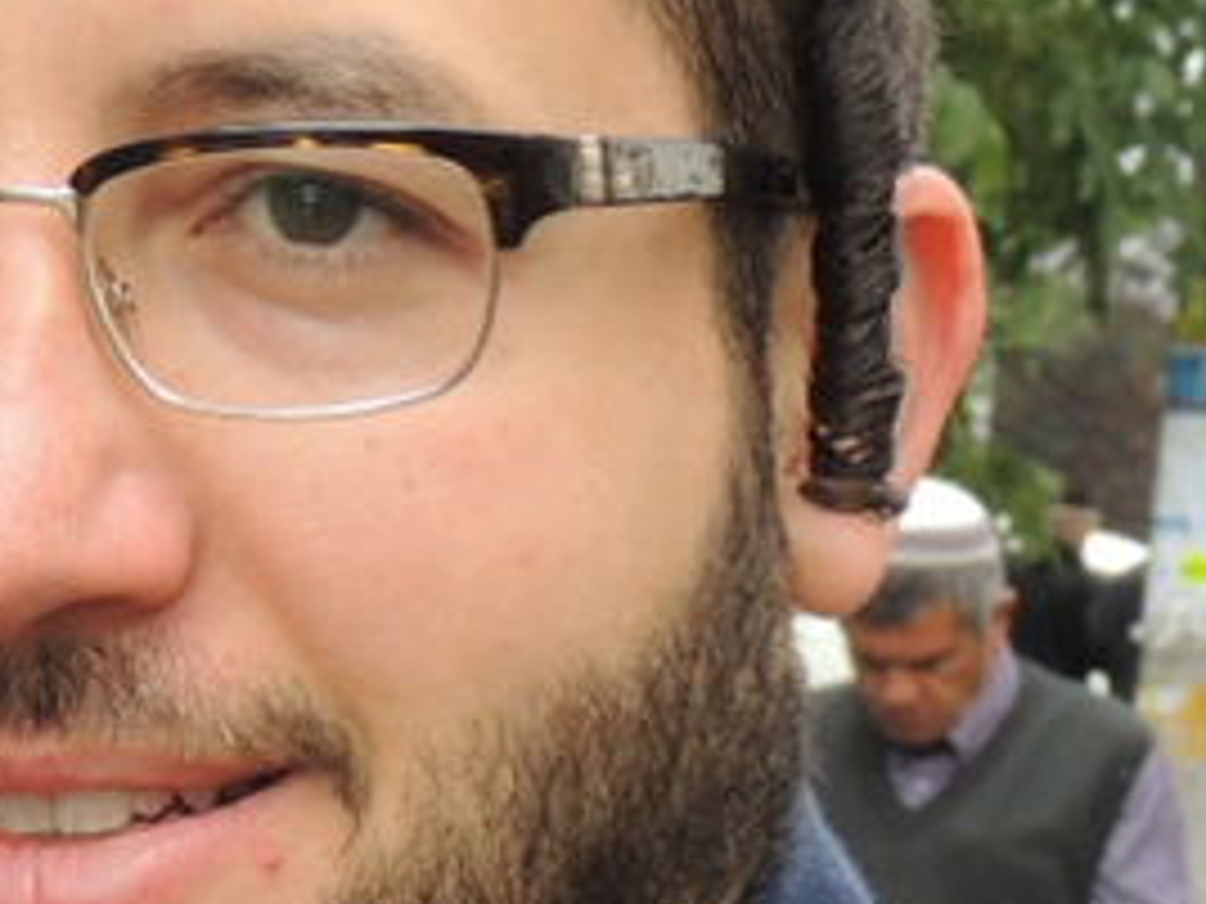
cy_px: 1030
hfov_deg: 10.8
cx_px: 166
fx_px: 6376
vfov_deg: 8.0
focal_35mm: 183
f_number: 3.3
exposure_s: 1/100
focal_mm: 6.2
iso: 100
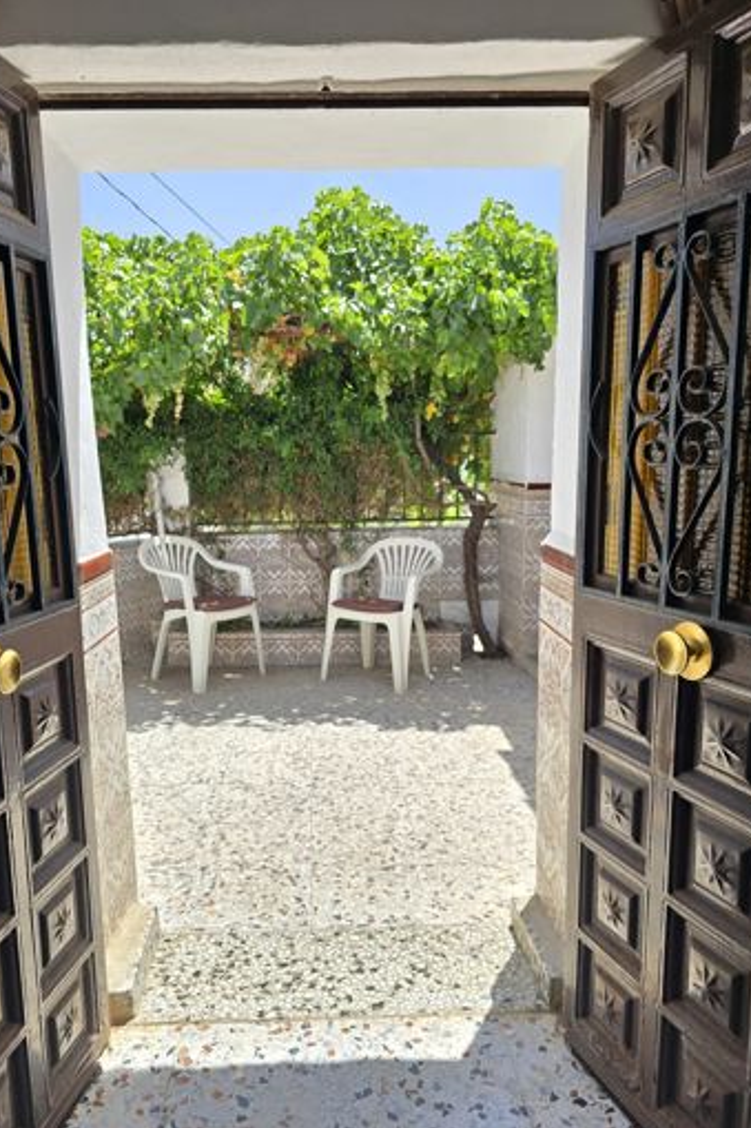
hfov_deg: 51.2
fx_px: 783
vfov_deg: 71.5
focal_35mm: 25
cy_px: 585
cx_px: 338
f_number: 1.7
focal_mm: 6.3
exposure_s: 1/379
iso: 12
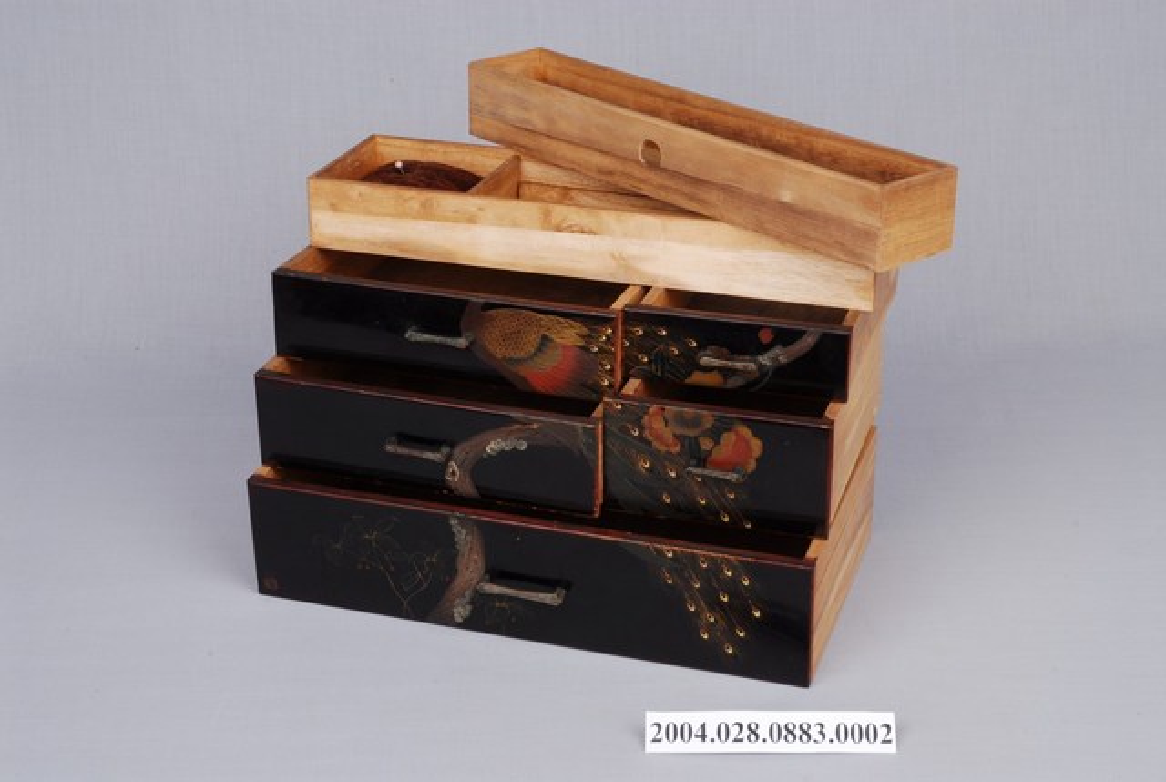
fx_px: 2238
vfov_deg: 19.8
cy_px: 391
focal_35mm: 69
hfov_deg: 29.2
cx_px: 583
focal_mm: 46
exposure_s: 1/125
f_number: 22
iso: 100
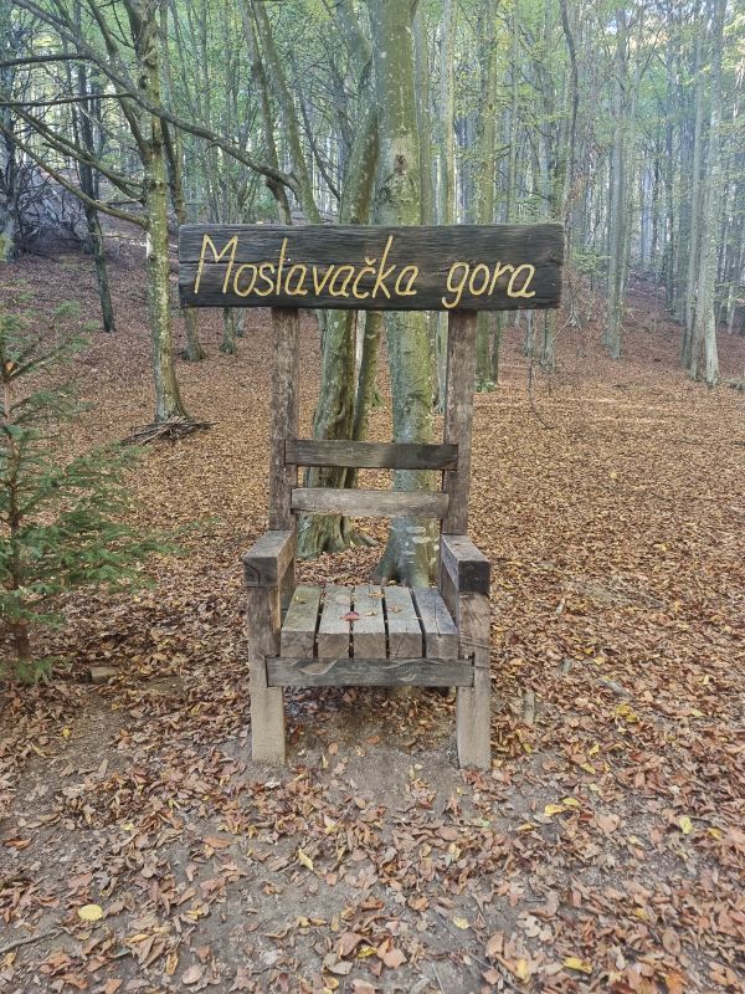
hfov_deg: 56.8
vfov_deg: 71.6
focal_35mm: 24
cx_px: 372
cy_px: 497
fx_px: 689
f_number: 1.8
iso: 320
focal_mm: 6.7
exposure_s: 1/50
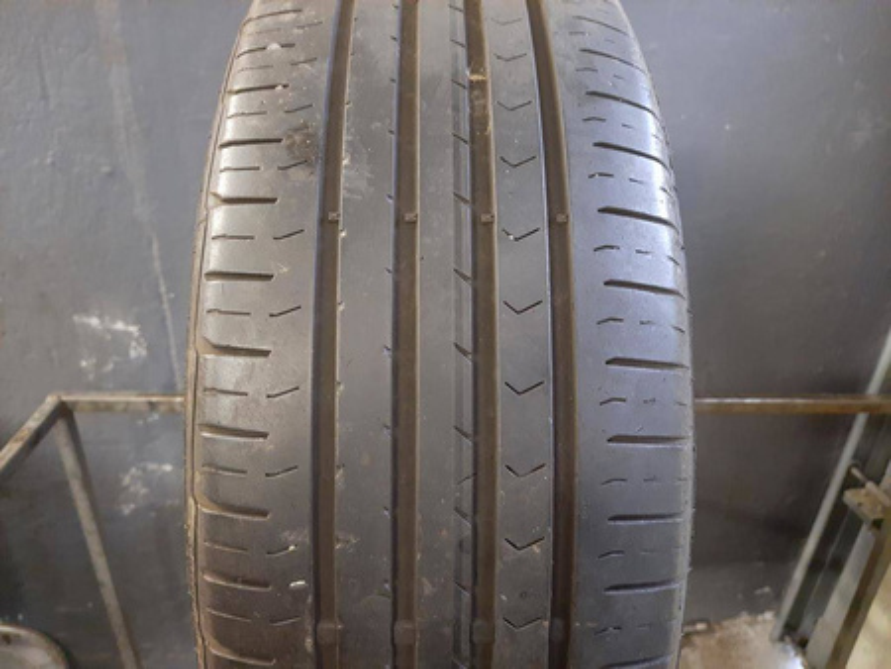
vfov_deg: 56.9
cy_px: 334
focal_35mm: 24
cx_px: 446
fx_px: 618
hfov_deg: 71.6
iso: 800
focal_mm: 5.23
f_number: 1.8
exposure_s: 1/20
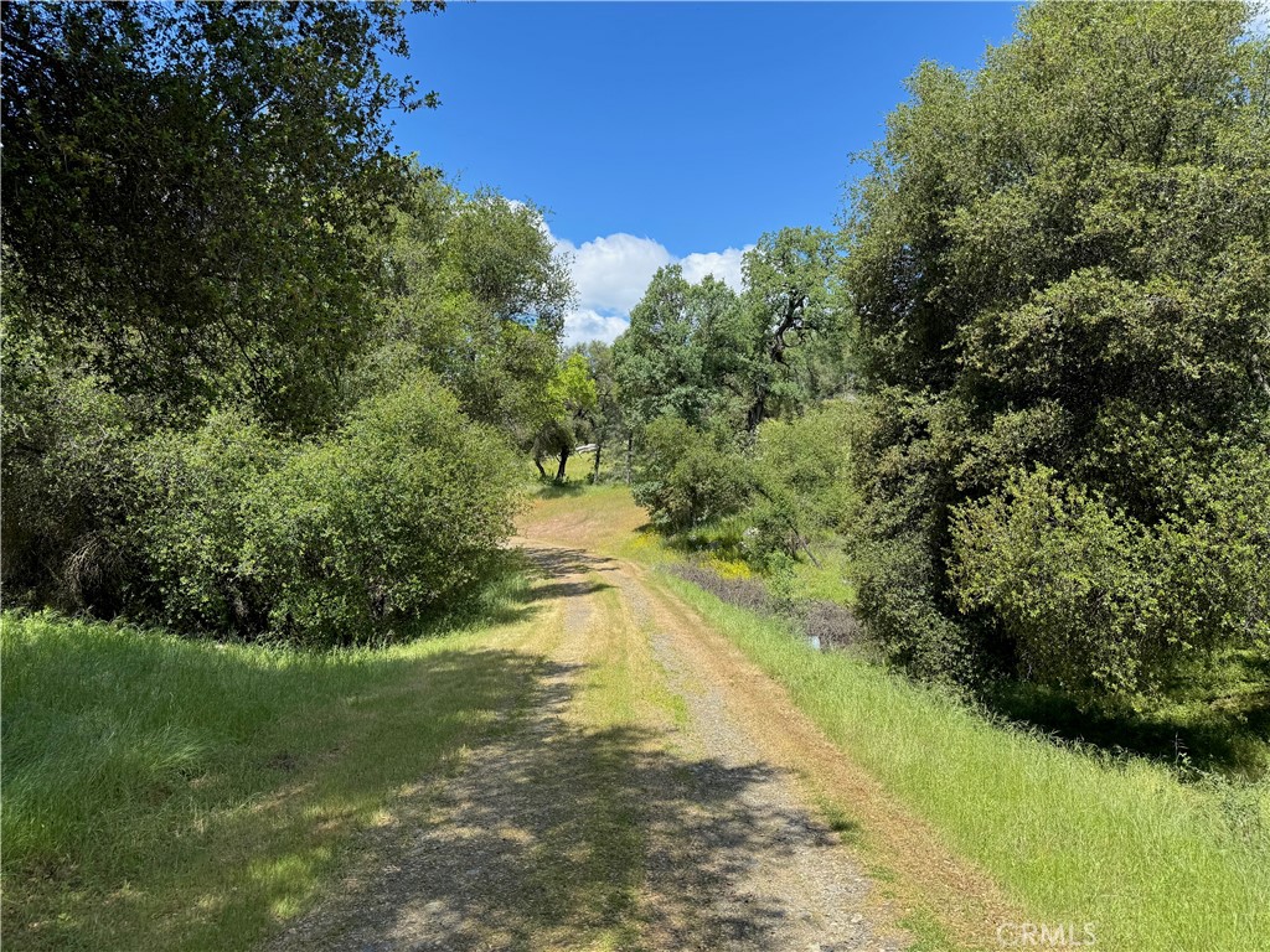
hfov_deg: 71.6
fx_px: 881
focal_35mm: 24
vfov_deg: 56.8
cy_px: 476
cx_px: 635
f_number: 1.78
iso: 80
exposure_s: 1/2331
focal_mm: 6.76
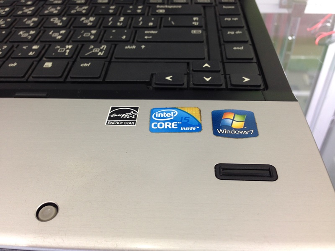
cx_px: 168
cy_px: 126
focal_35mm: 33
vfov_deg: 42.9
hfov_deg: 55.4
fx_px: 319
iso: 64
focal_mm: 4.12
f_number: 2.4
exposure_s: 1/20
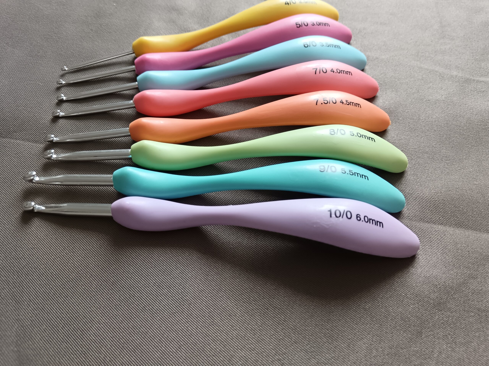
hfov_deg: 65.3
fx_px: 381
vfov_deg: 51.4
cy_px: 183
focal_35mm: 27
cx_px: 244
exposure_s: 1/50
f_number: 1.9
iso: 434
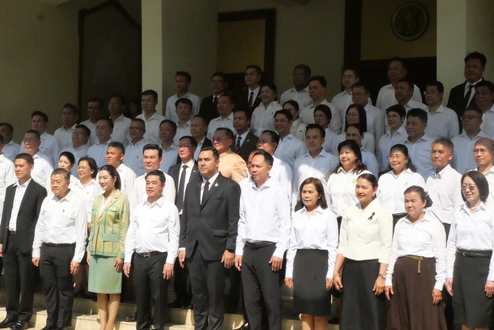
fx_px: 906
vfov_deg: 20.6
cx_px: 247
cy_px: 165
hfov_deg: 30.5
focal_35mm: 66
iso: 6400
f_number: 20
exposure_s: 1/2000
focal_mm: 32
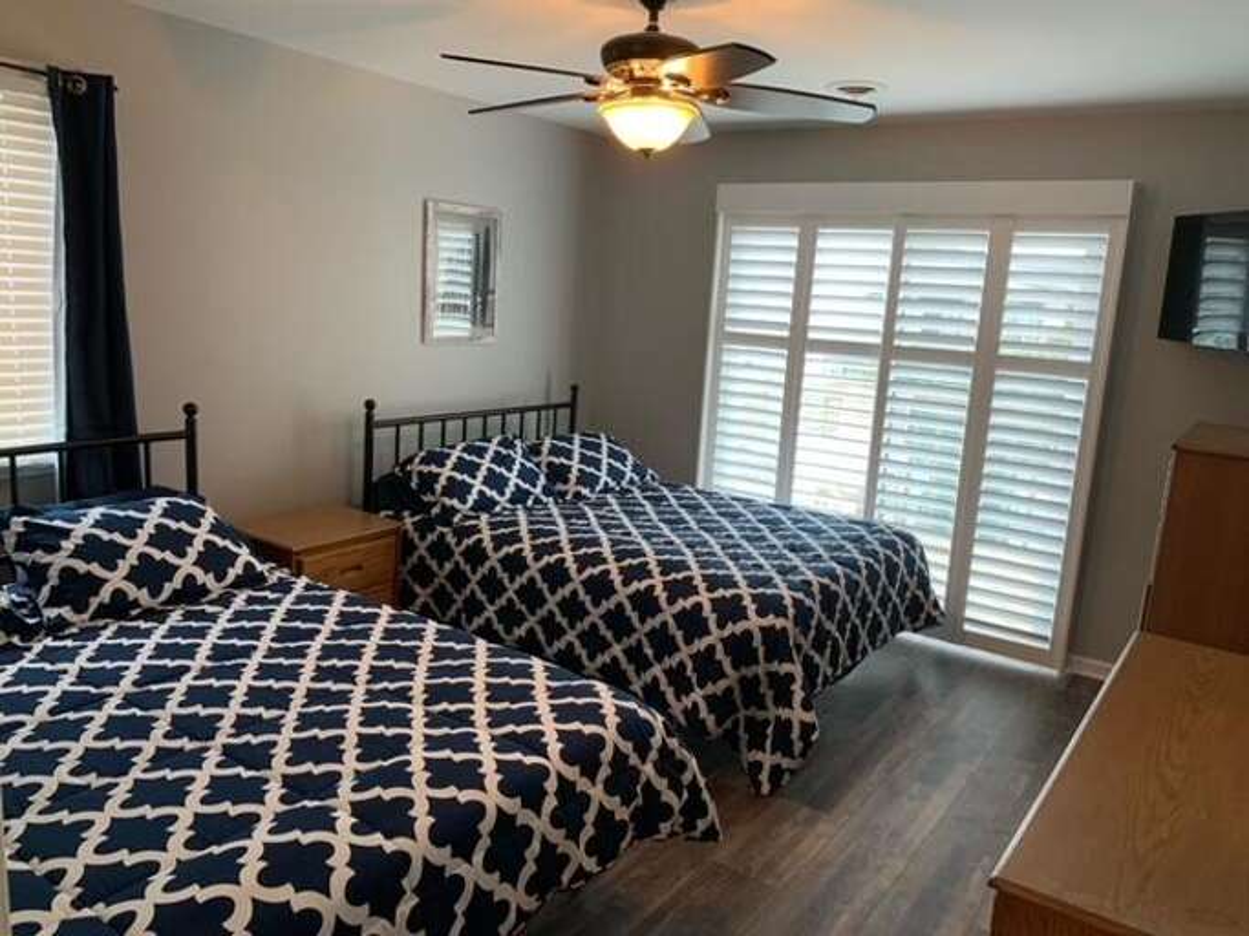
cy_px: 468
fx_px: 938
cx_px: 624
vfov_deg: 53.0
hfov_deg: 67.3
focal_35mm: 26
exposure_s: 1/60
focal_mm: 4.25
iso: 100
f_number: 1.8
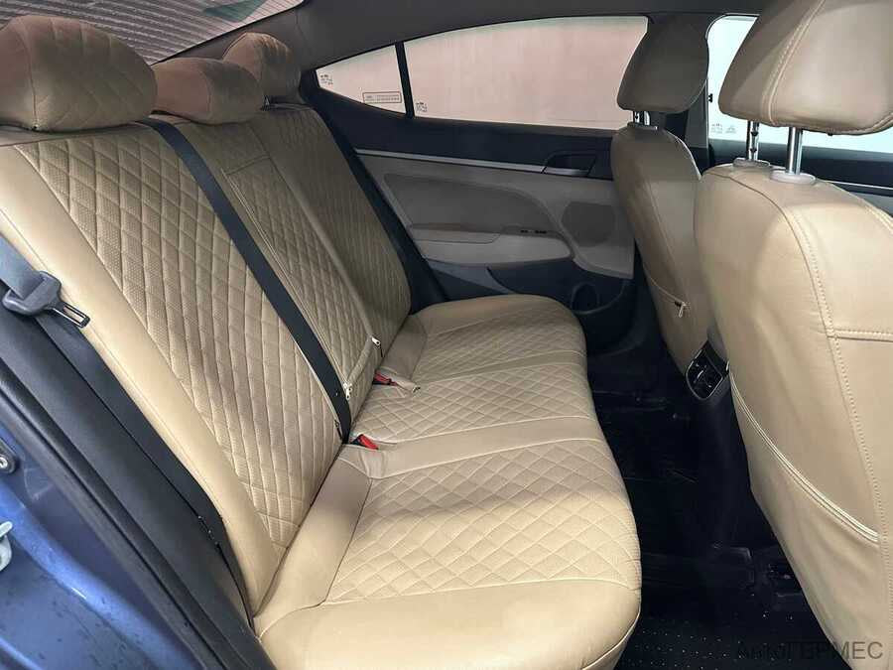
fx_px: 619
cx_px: 446
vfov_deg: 56.8
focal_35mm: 24
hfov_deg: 71.6
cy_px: 335
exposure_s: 1/50
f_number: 1.78
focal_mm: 6.86
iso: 640
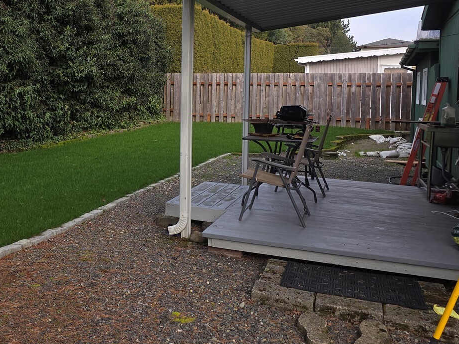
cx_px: 131
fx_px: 530
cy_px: 124
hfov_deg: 45.6
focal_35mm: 40
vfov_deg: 35.7
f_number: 1.7
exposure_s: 1/172
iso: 12
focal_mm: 6.3
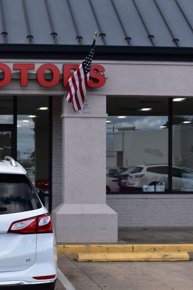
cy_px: 175
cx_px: -11
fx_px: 555
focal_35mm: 69
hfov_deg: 19.1
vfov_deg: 29.2
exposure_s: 1/320
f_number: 10
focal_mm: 25
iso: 400
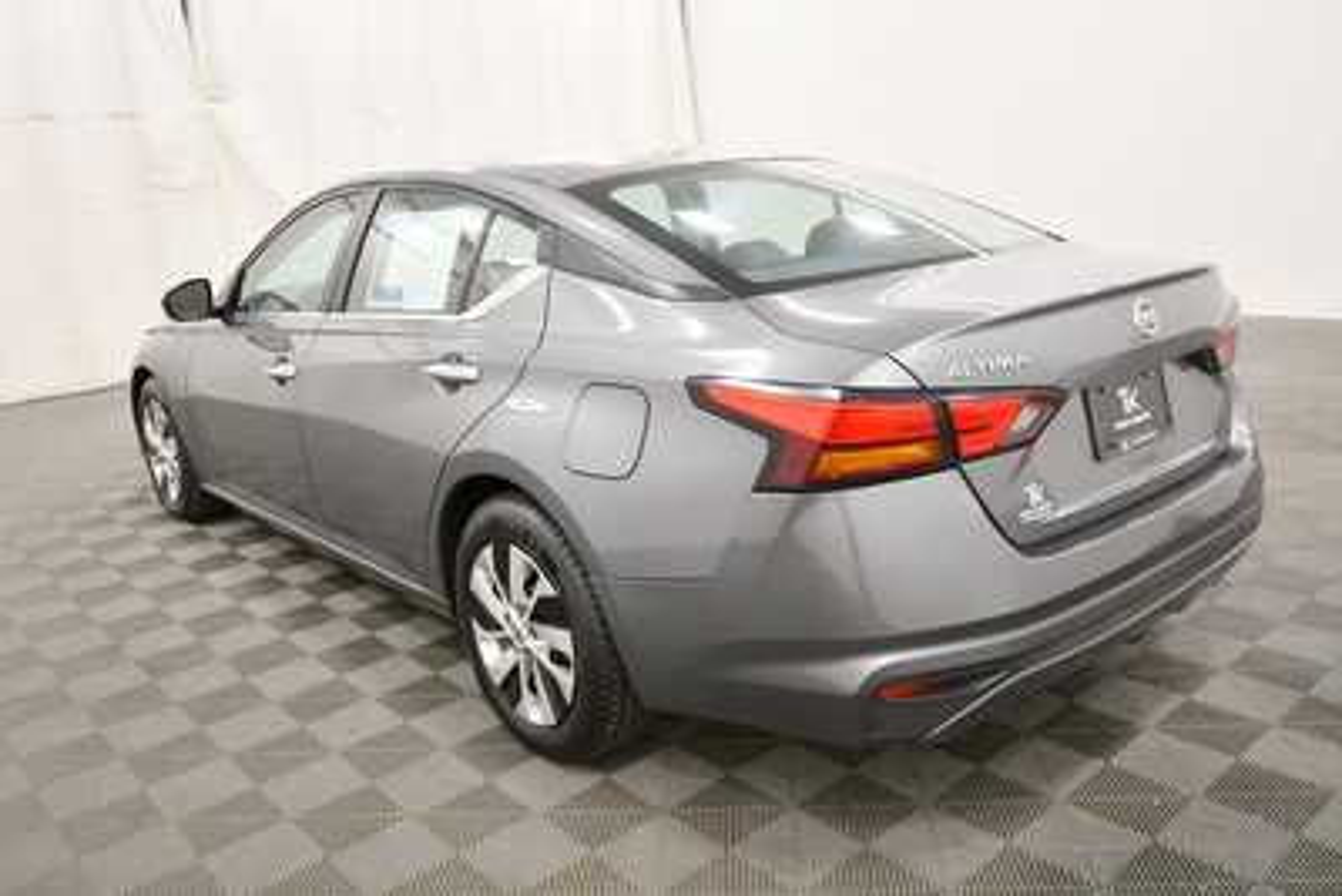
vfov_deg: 43.6
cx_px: 671
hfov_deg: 61.9
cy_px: 448
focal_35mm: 30
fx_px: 1119
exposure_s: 1/125
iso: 1400
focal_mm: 20
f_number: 5.6
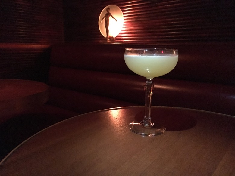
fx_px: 197
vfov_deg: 48.2
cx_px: 118
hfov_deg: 61.7
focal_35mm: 29
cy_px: 88
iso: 2000
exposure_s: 1/15
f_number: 2.2
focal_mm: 4.15
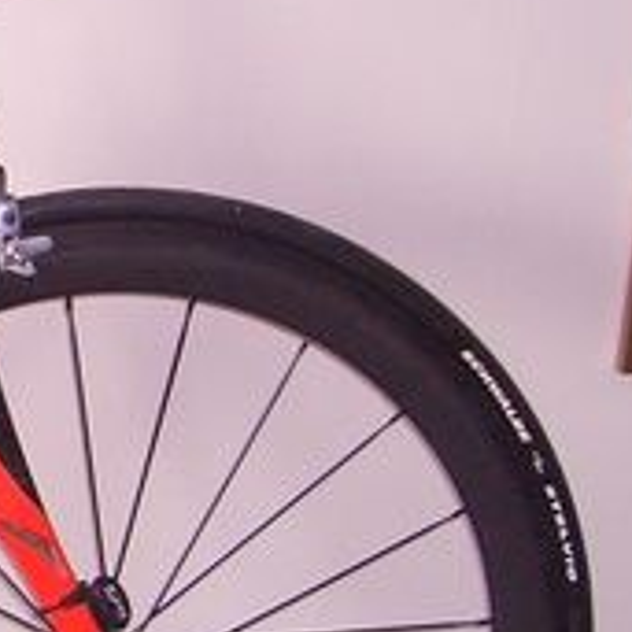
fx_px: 3016
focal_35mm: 146
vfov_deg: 12.0
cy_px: 296
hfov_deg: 10.8
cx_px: -663
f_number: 2.8
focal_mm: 8
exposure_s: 1/80
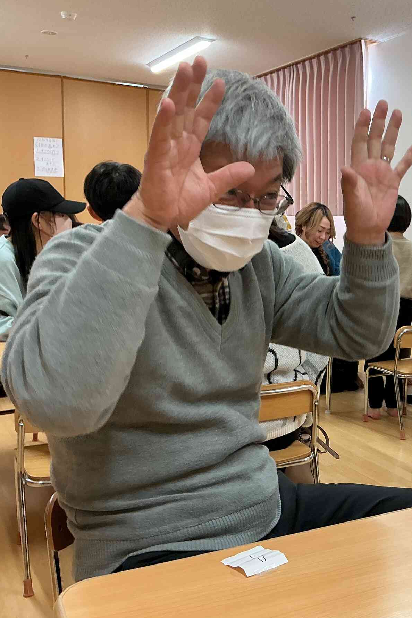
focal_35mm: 41
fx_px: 704
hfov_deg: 31.3
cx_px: 364
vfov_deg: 47.4
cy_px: 309
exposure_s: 1/60
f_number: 1.8
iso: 64
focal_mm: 3
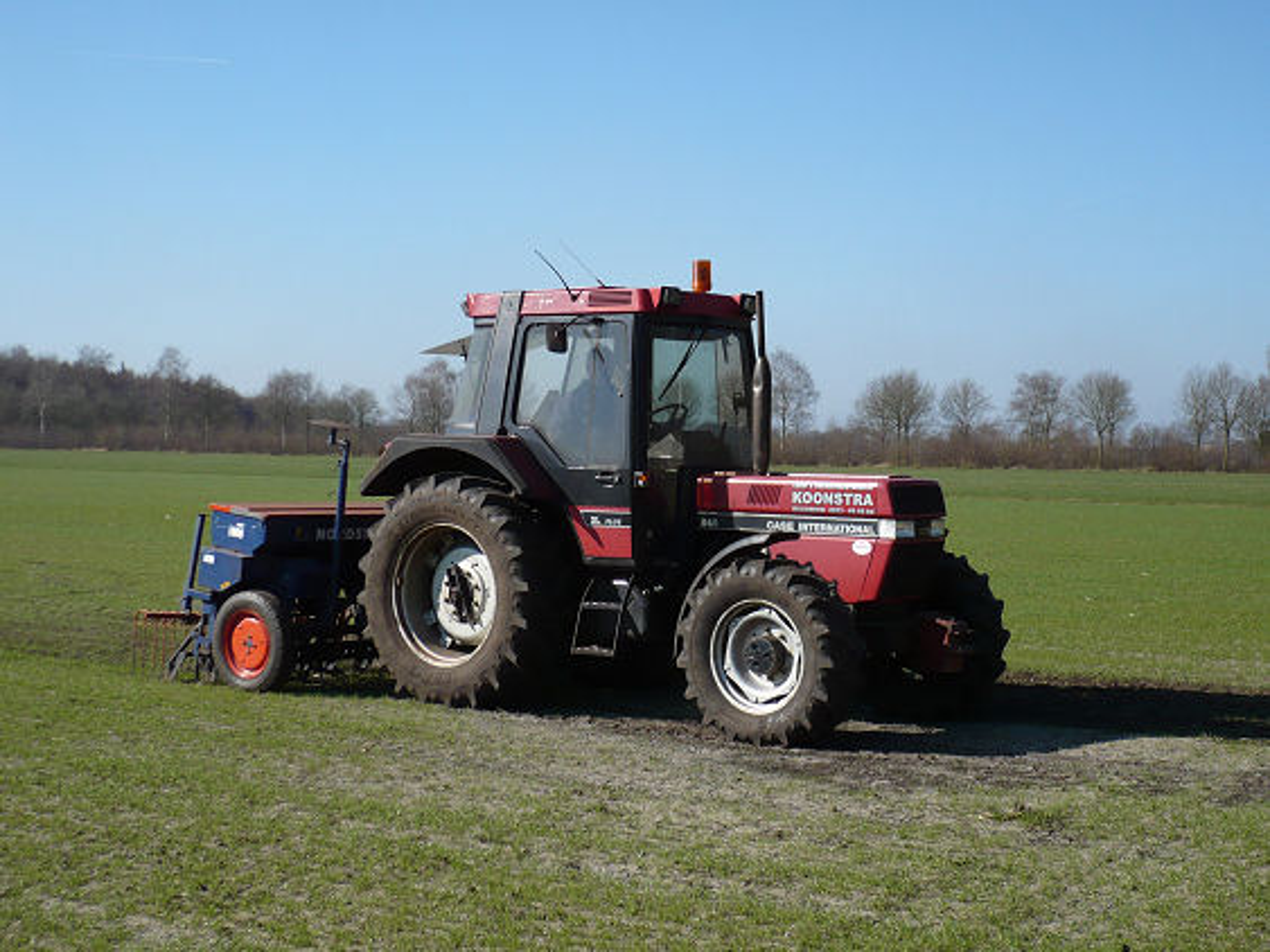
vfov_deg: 23.3
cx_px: 635
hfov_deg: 30.7
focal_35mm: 63
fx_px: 2311
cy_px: 476
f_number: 3.8
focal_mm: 10.4
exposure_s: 1/800
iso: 100
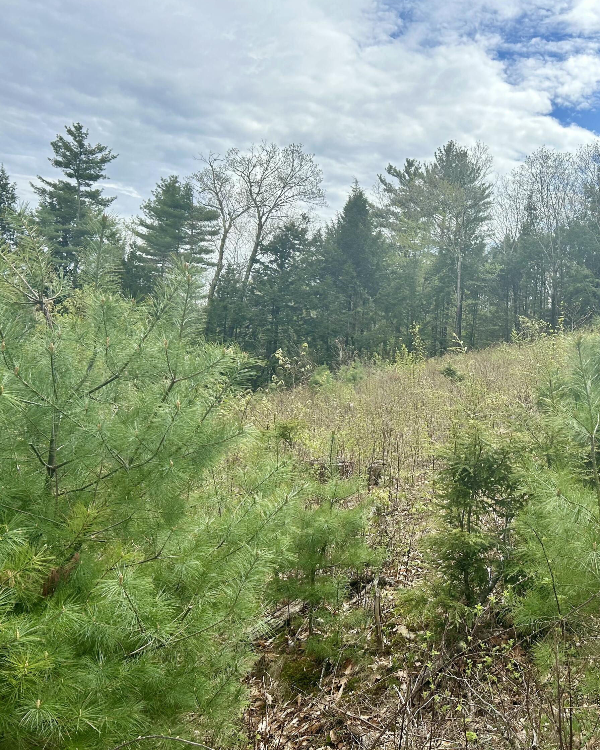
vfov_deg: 52.8
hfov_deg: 41.8
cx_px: 465
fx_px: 755
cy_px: 374
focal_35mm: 34
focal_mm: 5.7
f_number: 1.5
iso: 50
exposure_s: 1/4444
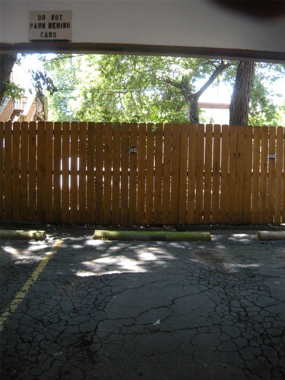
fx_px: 384
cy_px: 190
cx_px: 142
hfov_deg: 40.7
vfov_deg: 52.6
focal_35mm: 35
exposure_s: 1/60
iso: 151
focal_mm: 5.9
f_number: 3.8
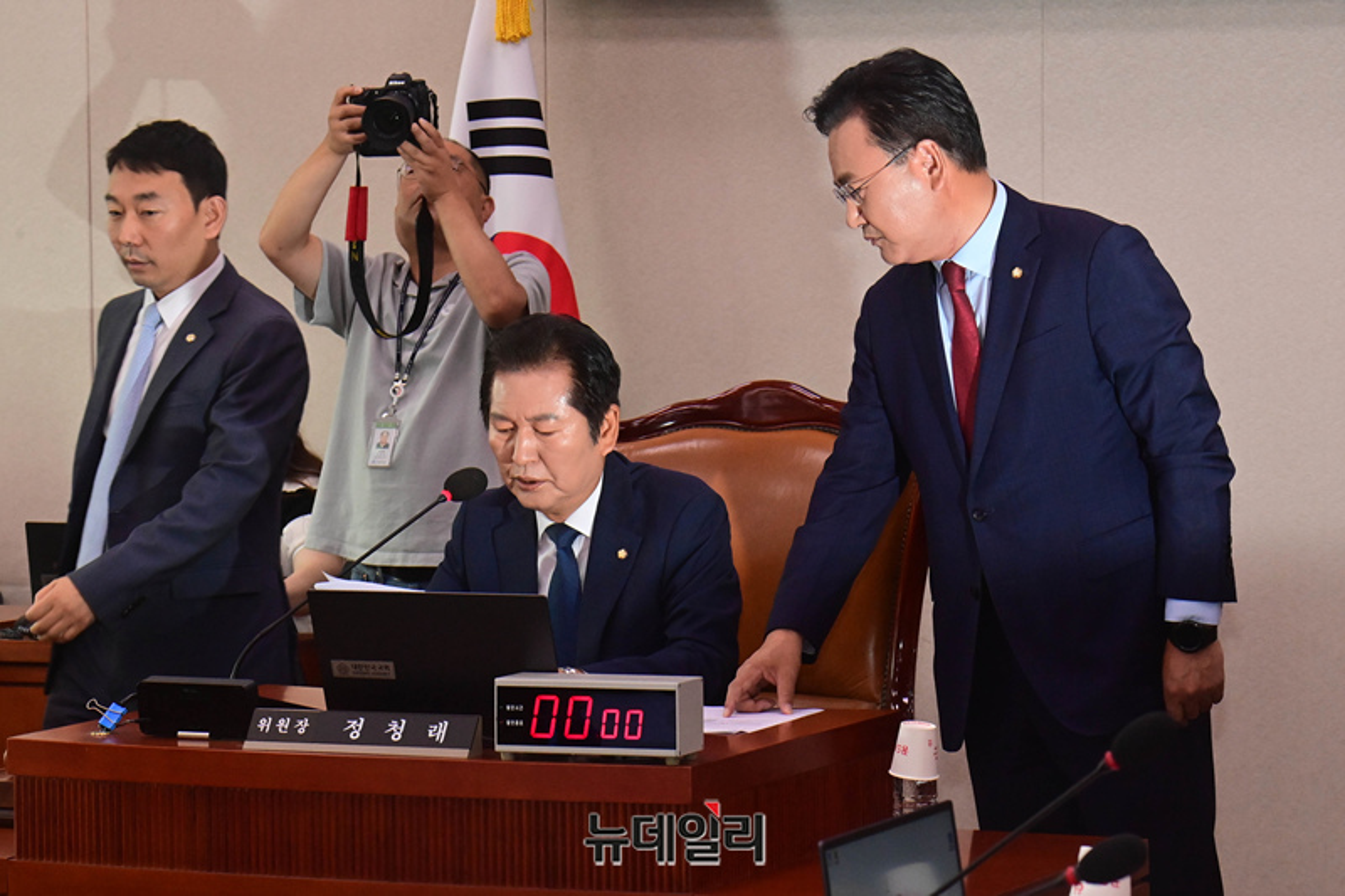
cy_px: 448
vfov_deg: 11.8
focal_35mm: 116
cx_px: 672
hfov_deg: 17.6
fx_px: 4333
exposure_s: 1/250
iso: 6400
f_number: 10
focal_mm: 116
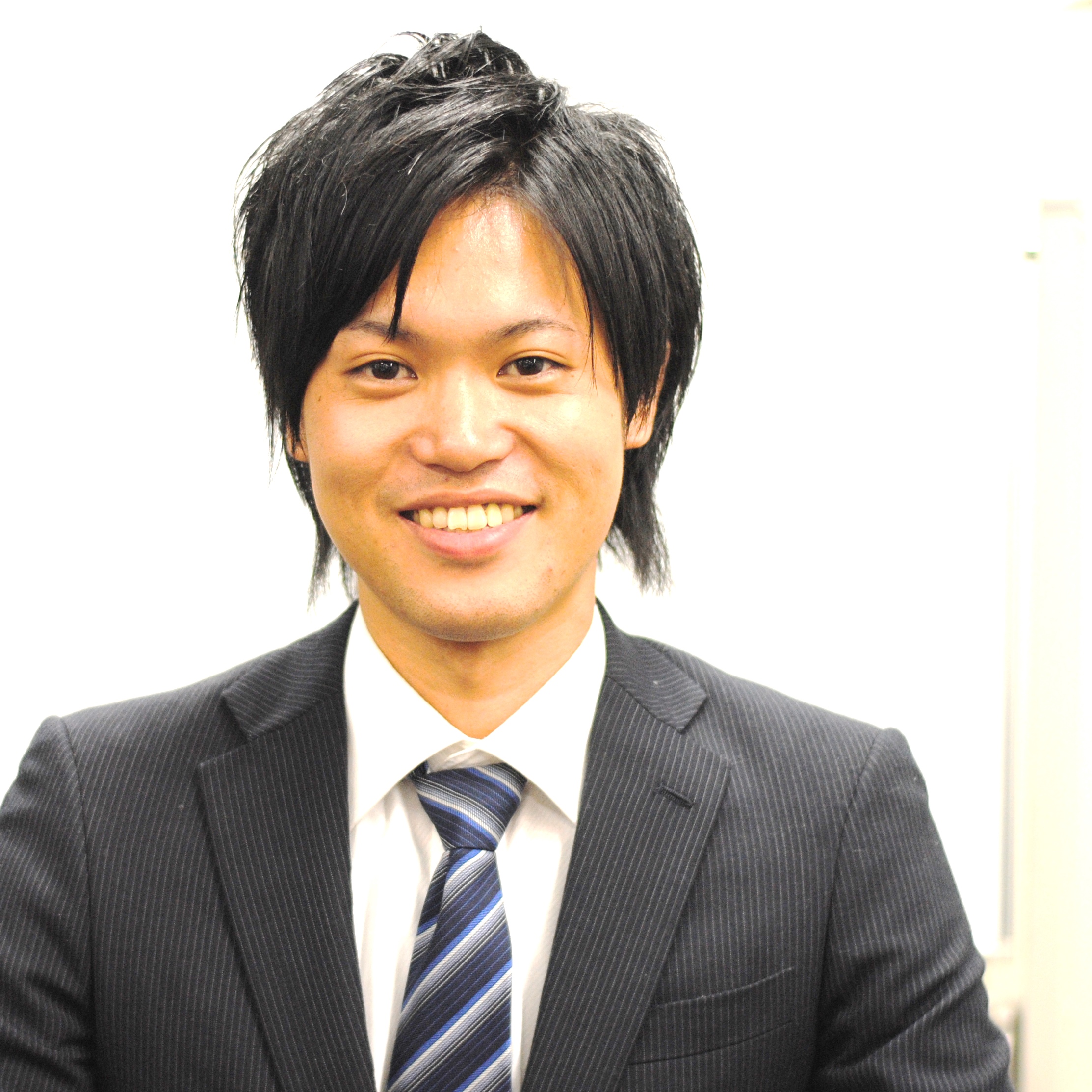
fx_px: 3962
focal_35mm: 111
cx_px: 393
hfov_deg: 15.7
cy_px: 624
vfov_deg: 15.7
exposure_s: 1/200
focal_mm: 50
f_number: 1.8
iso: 400
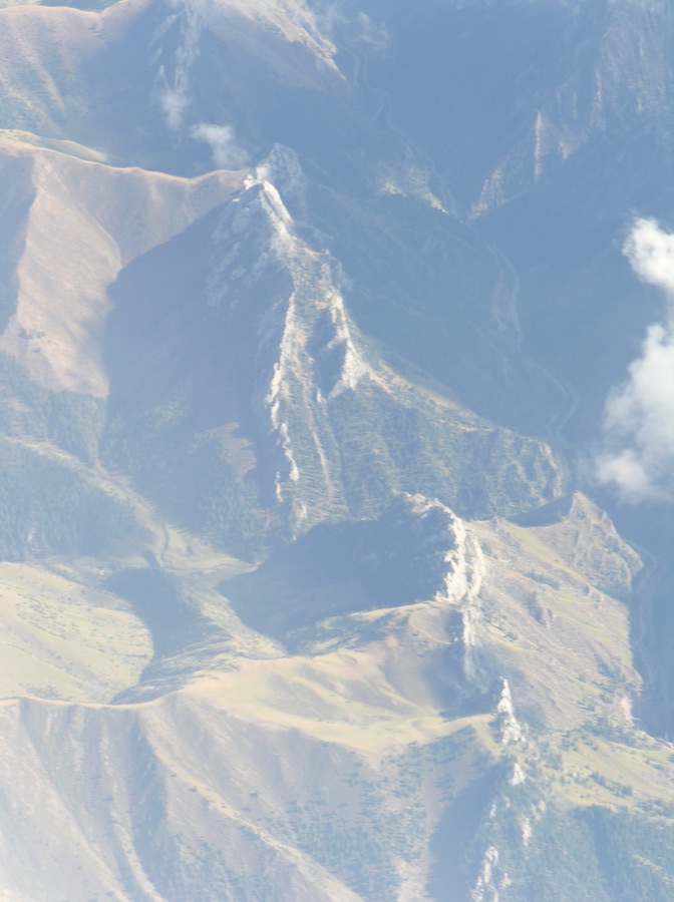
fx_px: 5441
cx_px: 337
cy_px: 451
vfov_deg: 9.5
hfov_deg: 7.1
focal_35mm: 209
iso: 50
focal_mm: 53.3
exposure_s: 1/55.8
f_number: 7.5
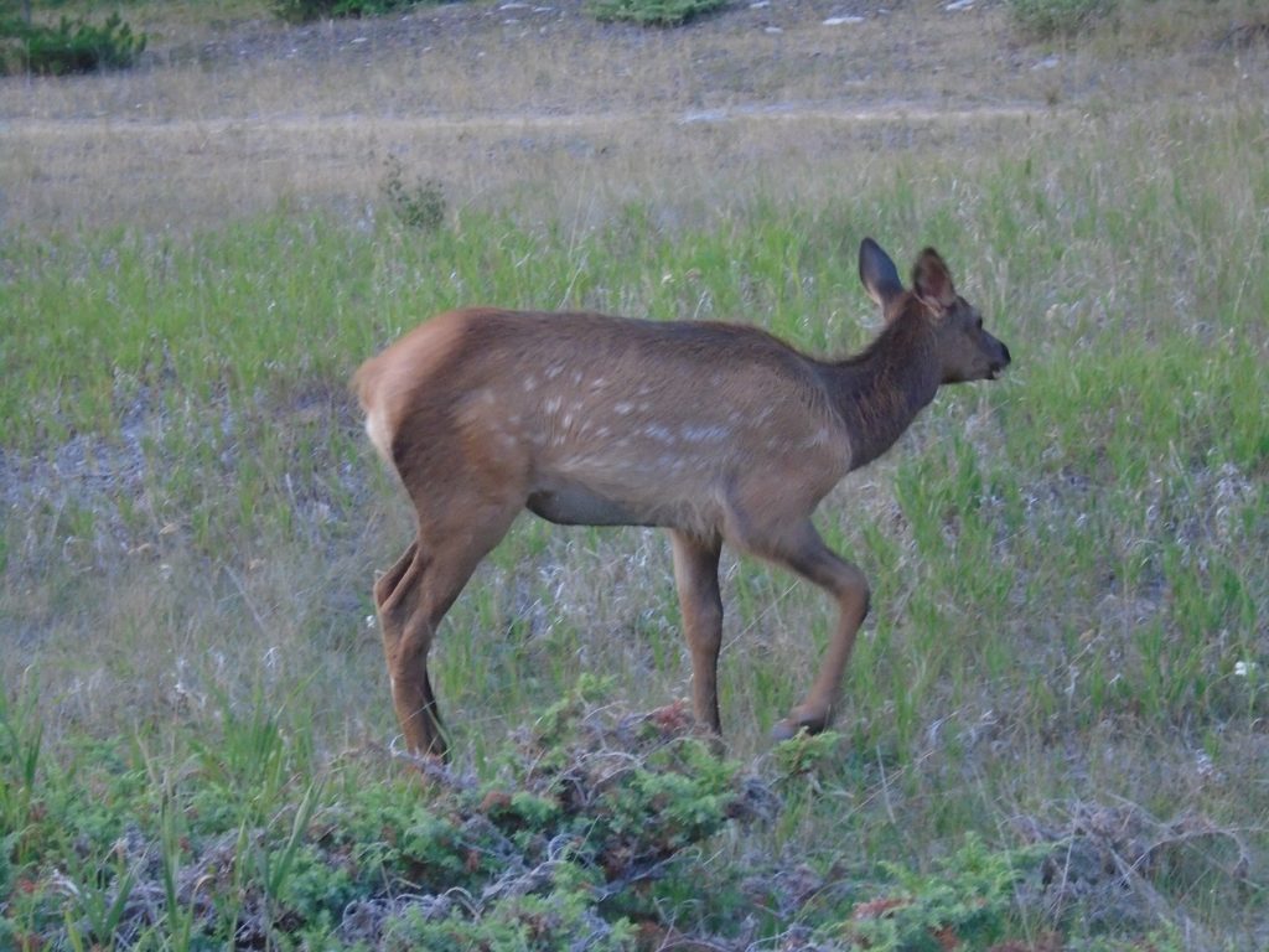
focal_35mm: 93
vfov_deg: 15.9
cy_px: 476
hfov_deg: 21.1
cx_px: 634
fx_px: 3409
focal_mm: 16.4
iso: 500
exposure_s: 1/60
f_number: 5.1
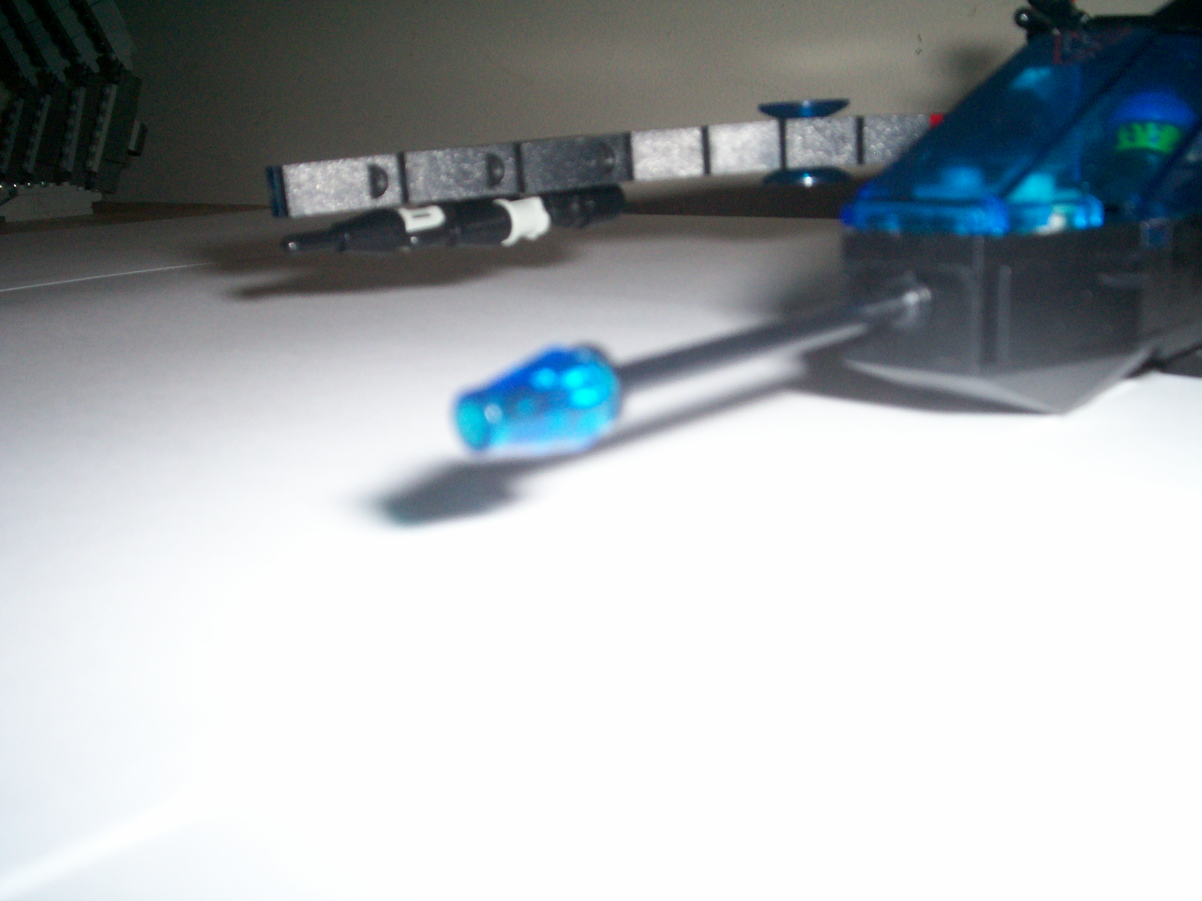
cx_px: 601
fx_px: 1250
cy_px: 450
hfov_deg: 51.4
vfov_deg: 39.7
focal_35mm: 36
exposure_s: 1/64
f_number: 4.5
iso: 140
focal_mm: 5.9
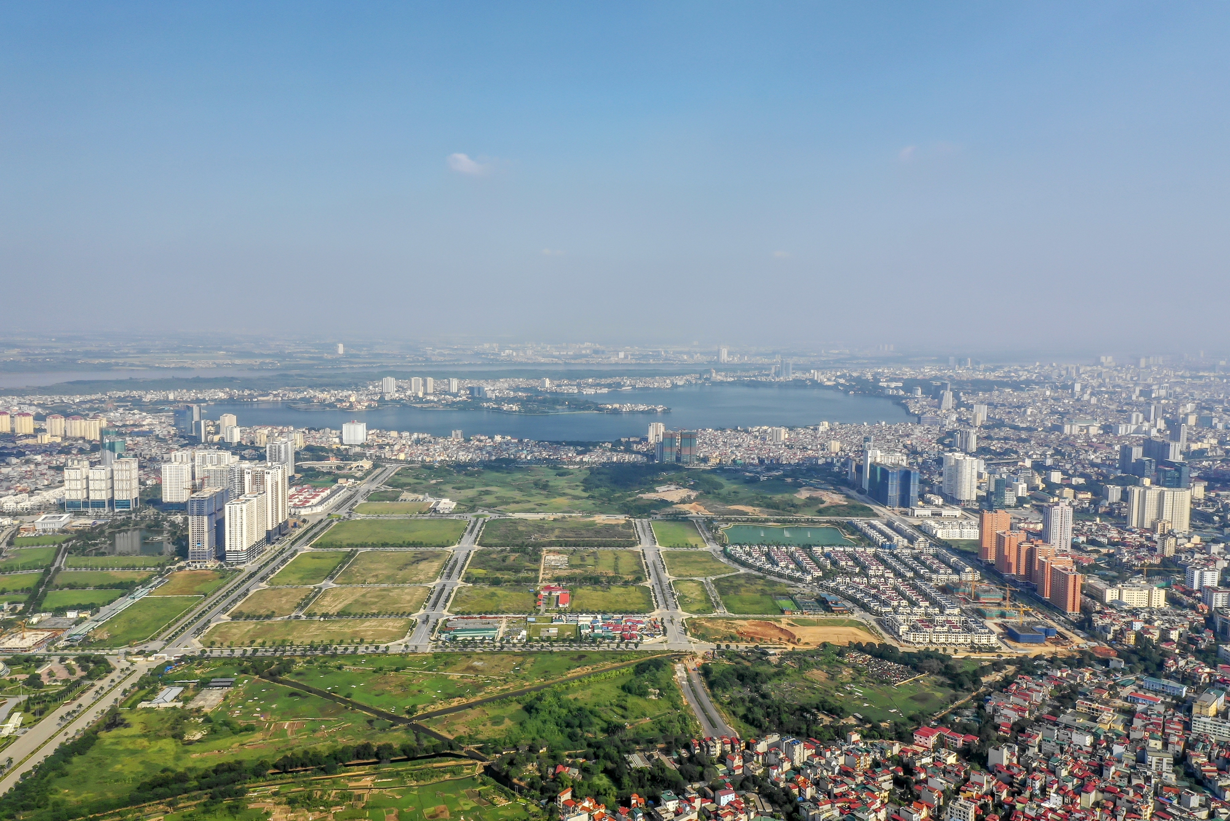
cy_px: 410
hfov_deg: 65.5
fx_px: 957
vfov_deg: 46.4
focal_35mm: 28
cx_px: 615
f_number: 9
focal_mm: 10.26
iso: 100
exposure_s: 1/160
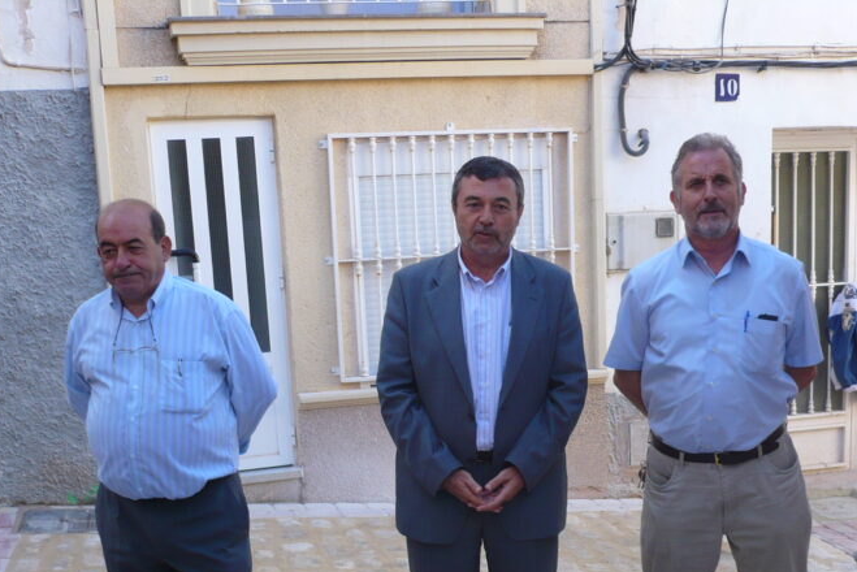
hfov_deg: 37.5
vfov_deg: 25.1
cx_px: 463
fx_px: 1262
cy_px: 465
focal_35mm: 53
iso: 100
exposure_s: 1/160
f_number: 2.8
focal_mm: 5.8
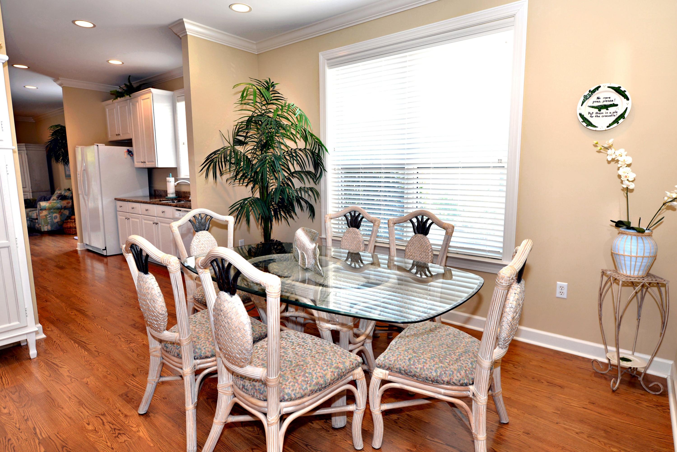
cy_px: 226
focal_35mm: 20
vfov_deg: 61.9
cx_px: 338
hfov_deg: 84.0
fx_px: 376
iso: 320
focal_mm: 20
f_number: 4
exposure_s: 1/60
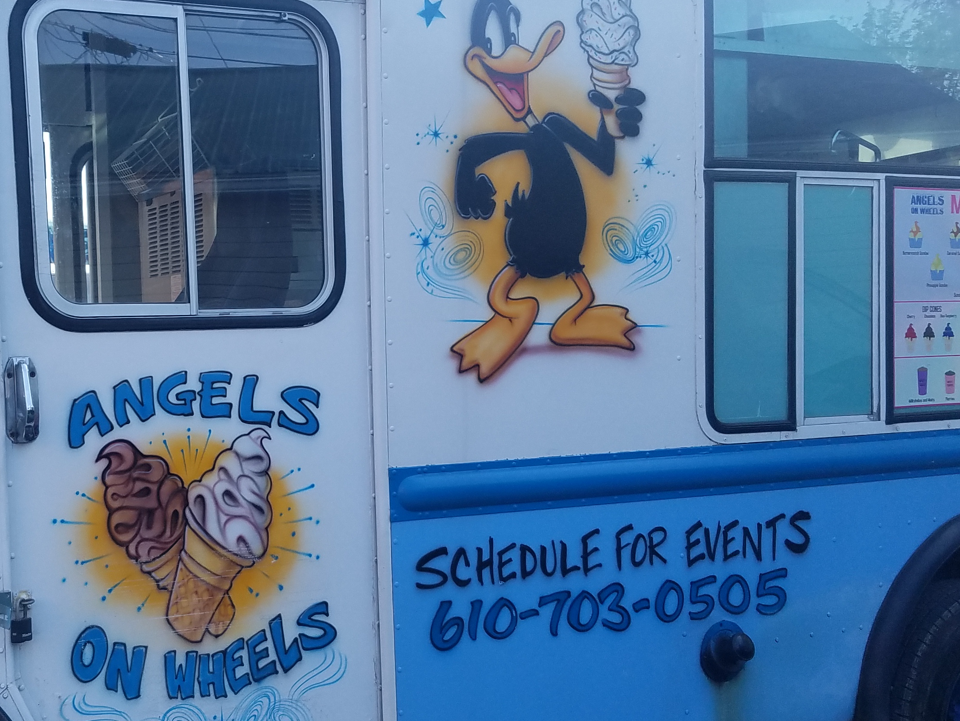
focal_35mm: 49
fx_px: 1359
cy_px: 386
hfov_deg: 38.1
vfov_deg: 29.7
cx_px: 260
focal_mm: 4.2
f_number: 1.7
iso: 50
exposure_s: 1/732
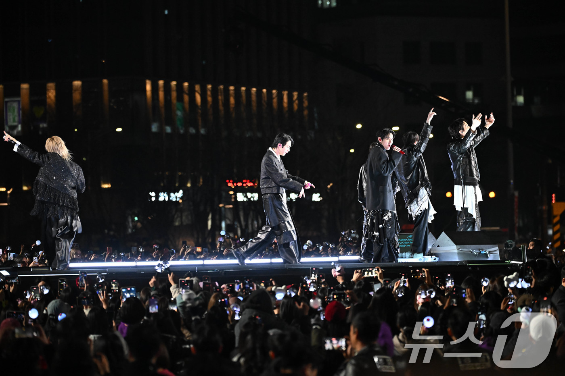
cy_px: 188
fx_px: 3060
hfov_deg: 10.5
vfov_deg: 7.0
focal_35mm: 195
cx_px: 282
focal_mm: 195
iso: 5600
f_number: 4
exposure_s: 1/320
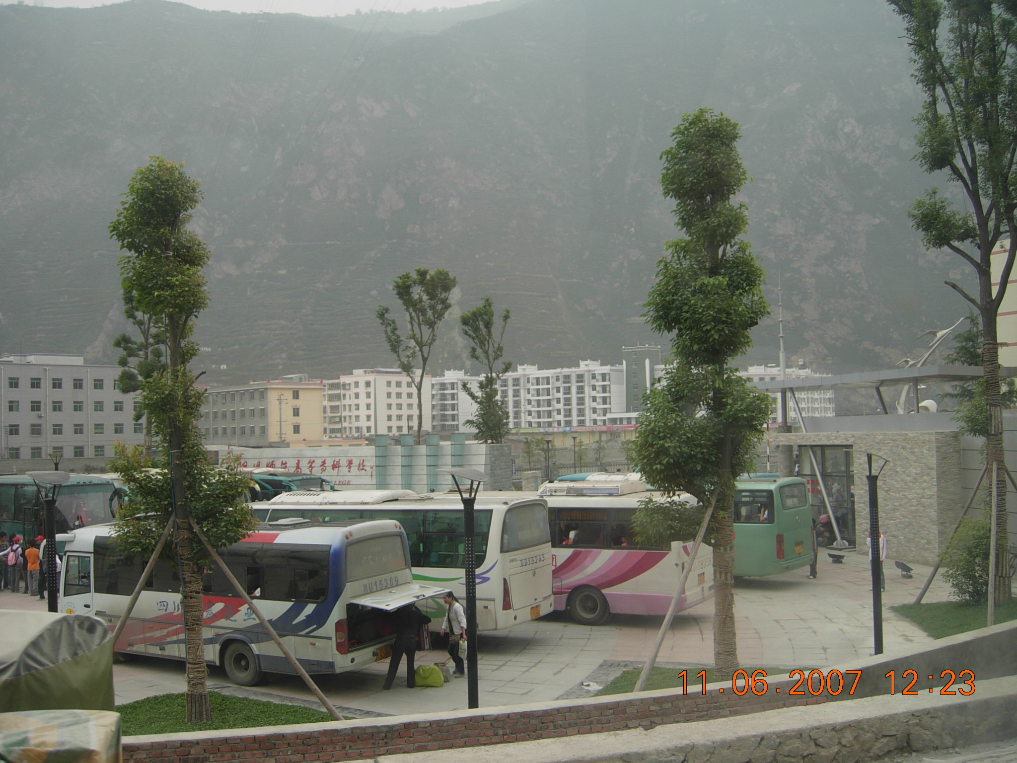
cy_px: 382
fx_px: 1058
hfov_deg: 51.4
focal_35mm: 36
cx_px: 508
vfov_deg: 39.7
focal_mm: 7.5
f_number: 2.7
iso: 50
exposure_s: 1/242
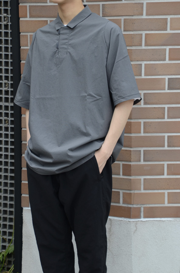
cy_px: 136
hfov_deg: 13.0
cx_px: 90
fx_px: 791
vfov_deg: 19.5
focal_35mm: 105
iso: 250
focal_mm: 70
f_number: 6.3
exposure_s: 1/200
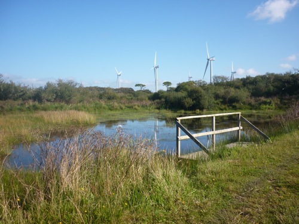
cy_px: 112
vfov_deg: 42.9
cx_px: 150
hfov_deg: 55.4
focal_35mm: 33
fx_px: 285
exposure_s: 1/125
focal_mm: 5.5
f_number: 8
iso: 80
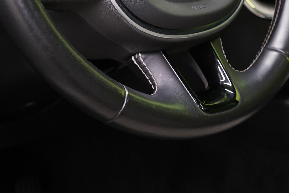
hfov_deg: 20.6
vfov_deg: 13.4
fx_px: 795
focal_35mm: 99
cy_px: -43
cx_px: 168
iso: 1250
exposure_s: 1/20
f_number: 5.6
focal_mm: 33
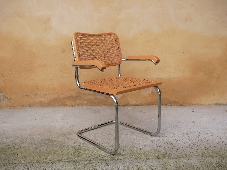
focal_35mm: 40
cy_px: 85
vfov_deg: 36.0
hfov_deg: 46.8
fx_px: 262
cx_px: 114
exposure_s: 1/400
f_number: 3.2
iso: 200
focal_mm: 20
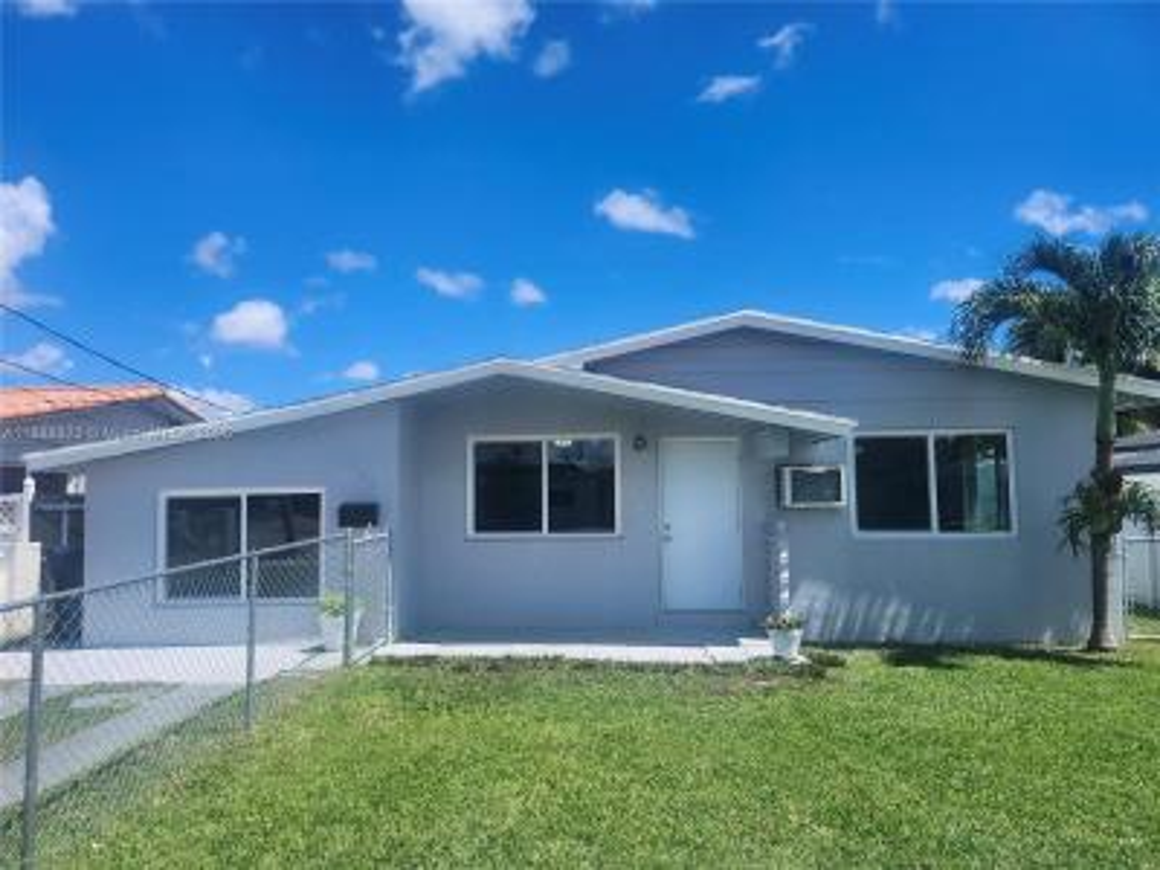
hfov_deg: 73.9
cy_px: 435
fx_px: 771
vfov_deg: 58.9
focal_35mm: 23
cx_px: 580
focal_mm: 5.54
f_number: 1.8
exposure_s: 1/1559
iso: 25
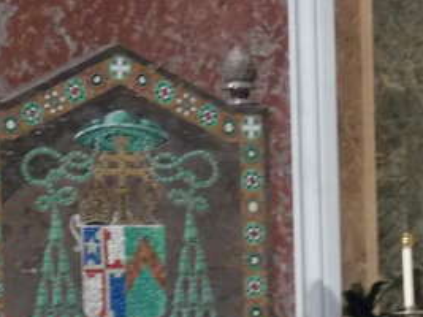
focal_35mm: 354
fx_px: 4324
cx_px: 171
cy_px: 411
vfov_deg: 4.2
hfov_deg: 5.6
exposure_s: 1/4
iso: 400
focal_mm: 20.9
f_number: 4.8
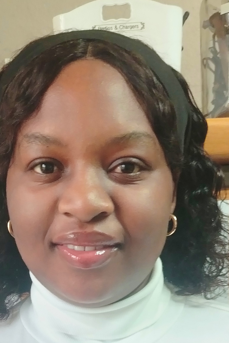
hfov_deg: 21.6
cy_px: 357
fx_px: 601
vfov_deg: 29.4
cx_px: 100
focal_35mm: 63
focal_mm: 5.25
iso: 938
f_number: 1.75
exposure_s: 1/25
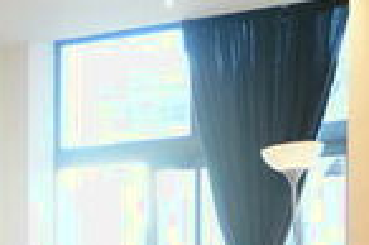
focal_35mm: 72
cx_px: 73
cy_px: 347
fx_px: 737
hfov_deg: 27.5
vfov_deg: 17.3
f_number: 4
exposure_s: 1/40
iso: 1600
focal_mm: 10
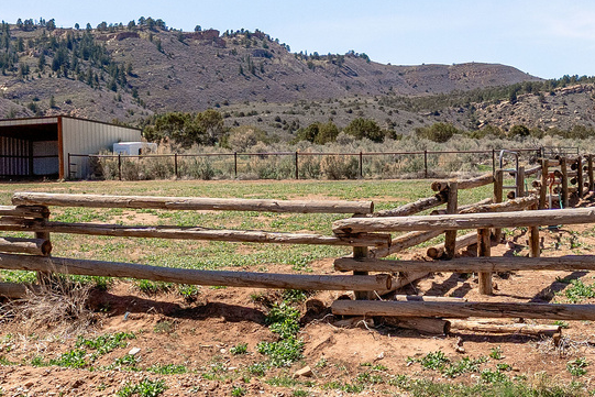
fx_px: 876
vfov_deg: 25.0
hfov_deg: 34.6
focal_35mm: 53
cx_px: 574
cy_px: 330
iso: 400
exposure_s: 1/1000
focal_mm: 14
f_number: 10
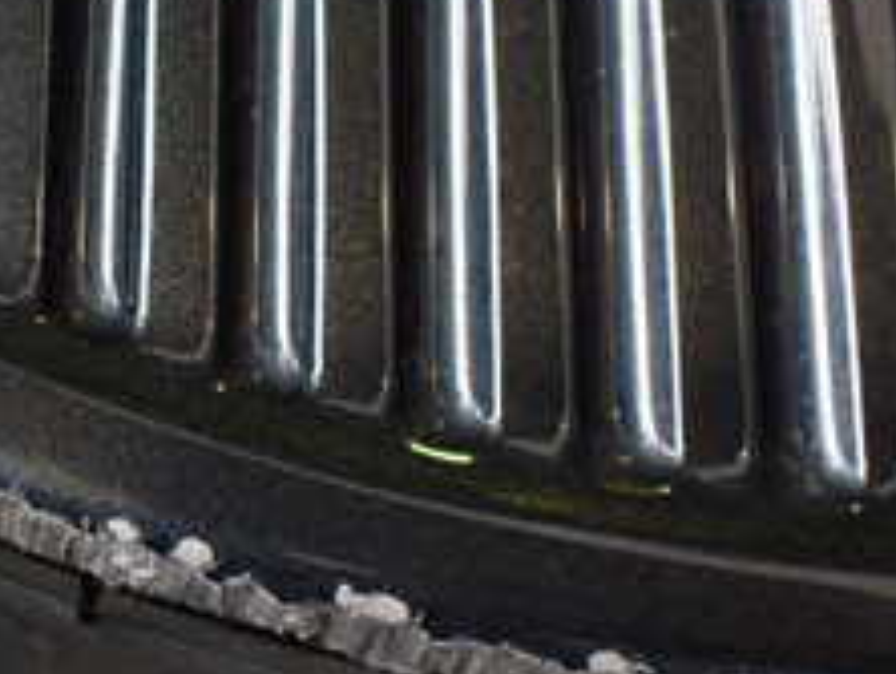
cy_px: 363
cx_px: -57
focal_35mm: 81
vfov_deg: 18.2
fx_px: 2099
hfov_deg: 22.9
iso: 400
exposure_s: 1/125
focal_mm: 5.4
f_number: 2.3
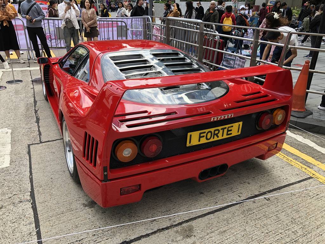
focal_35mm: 28
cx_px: 162
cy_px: 122
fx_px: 263
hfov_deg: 63.4
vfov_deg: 49.7
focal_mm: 3.99
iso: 20
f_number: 1.8
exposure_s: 1/291
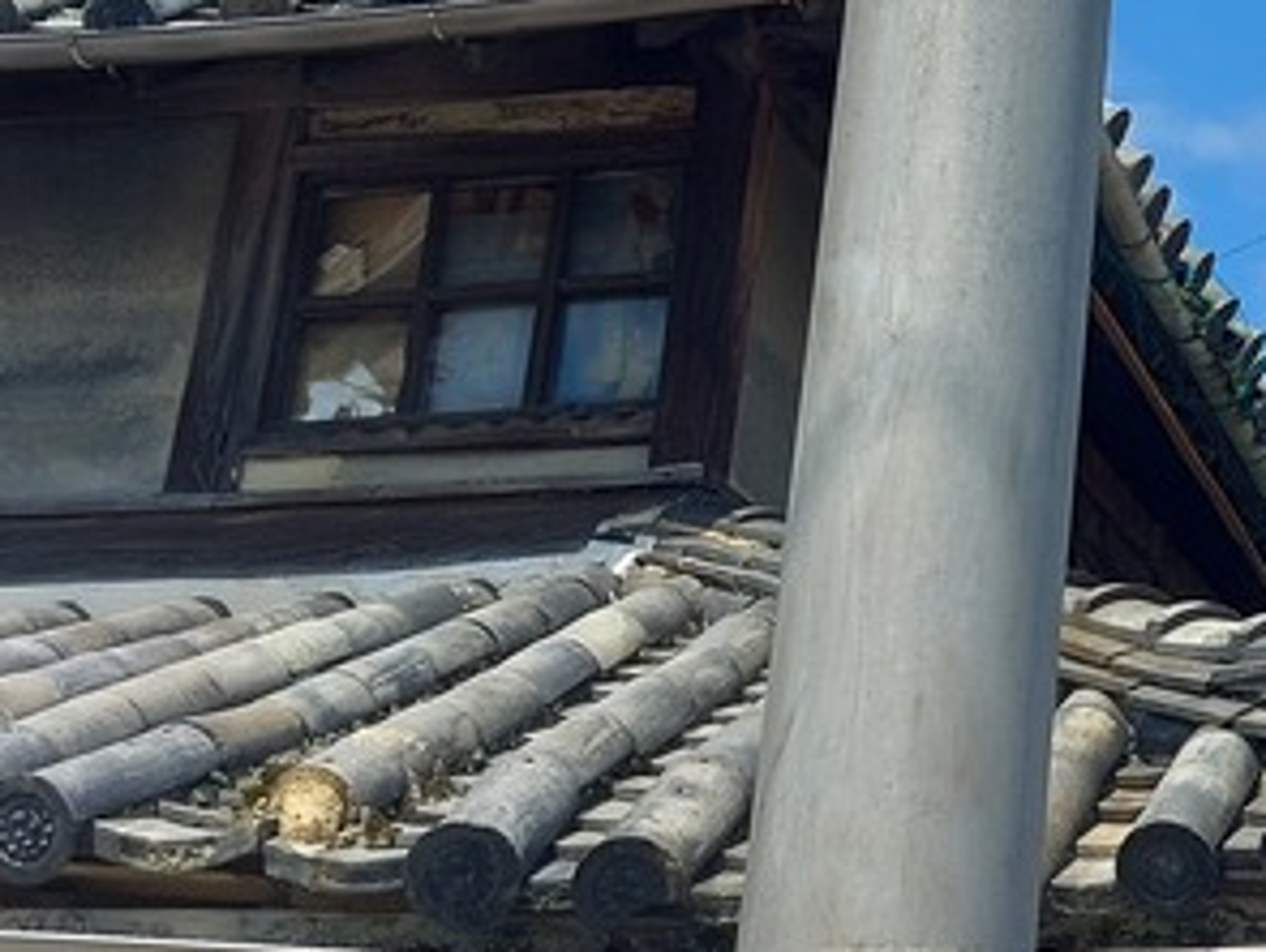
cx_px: 1566
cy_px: 73
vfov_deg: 18.6
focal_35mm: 78
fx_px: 2856
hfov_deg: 22.7
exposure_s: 1/1220
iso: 25
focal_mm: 5.23
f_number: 1.8
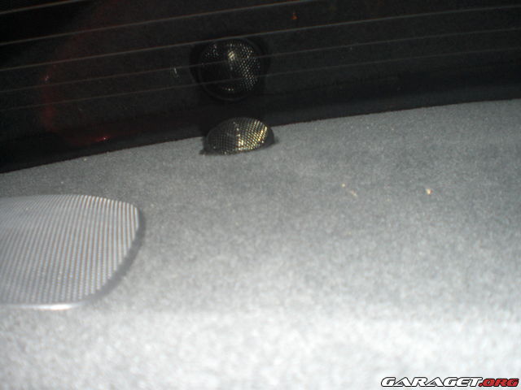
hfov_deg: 49.0
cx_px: 260
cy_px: 195
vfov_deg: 37.7
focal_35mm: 38
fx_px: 572
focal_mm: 6.3
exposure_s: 1/60
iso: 200
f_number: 3.1
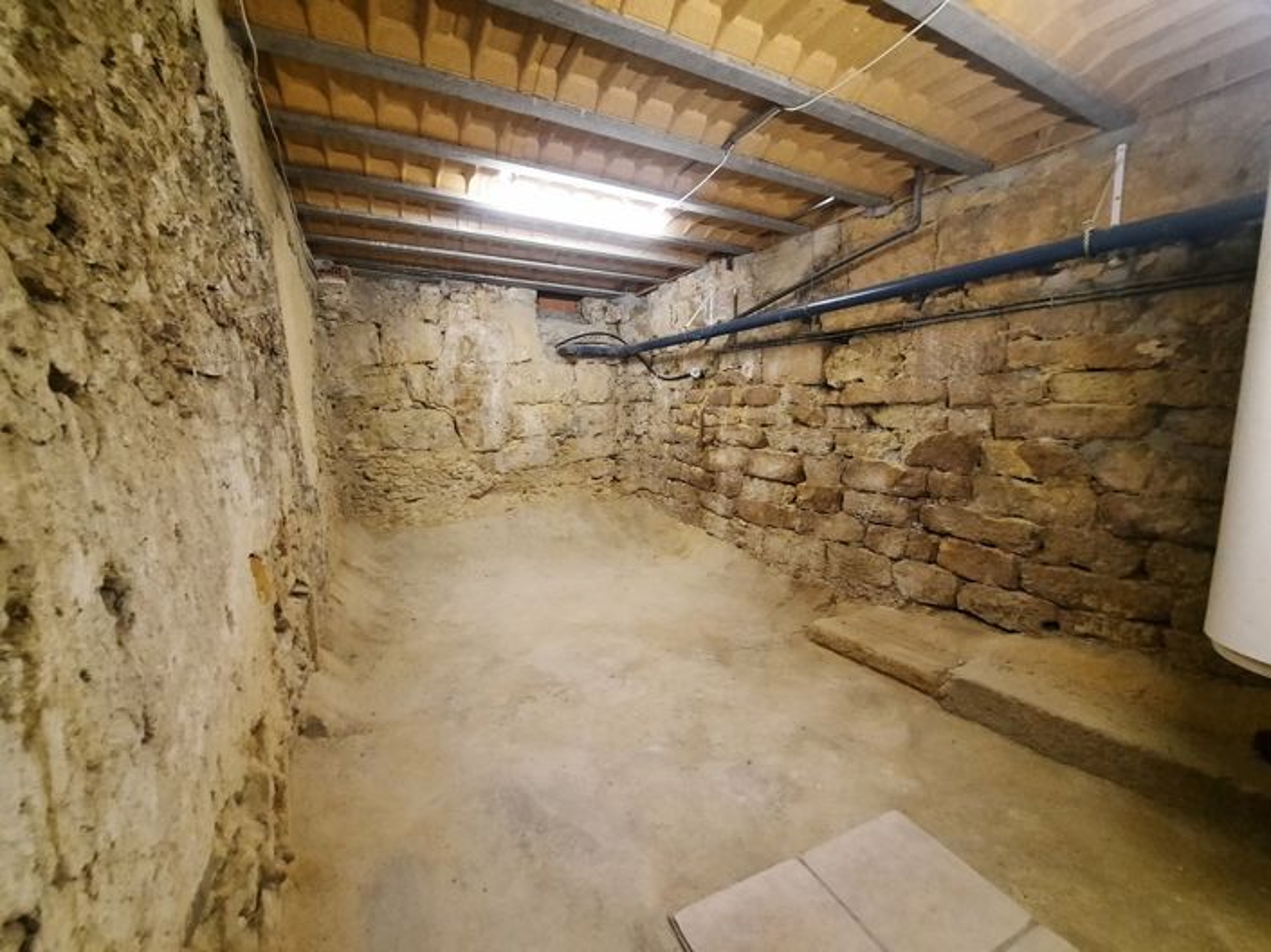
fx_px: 477
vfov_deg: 89.9
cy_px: 476
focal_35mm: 13
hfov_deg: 106.2
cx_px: 636
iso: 640
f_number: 2.2
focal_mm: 1.74
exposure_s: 1/20
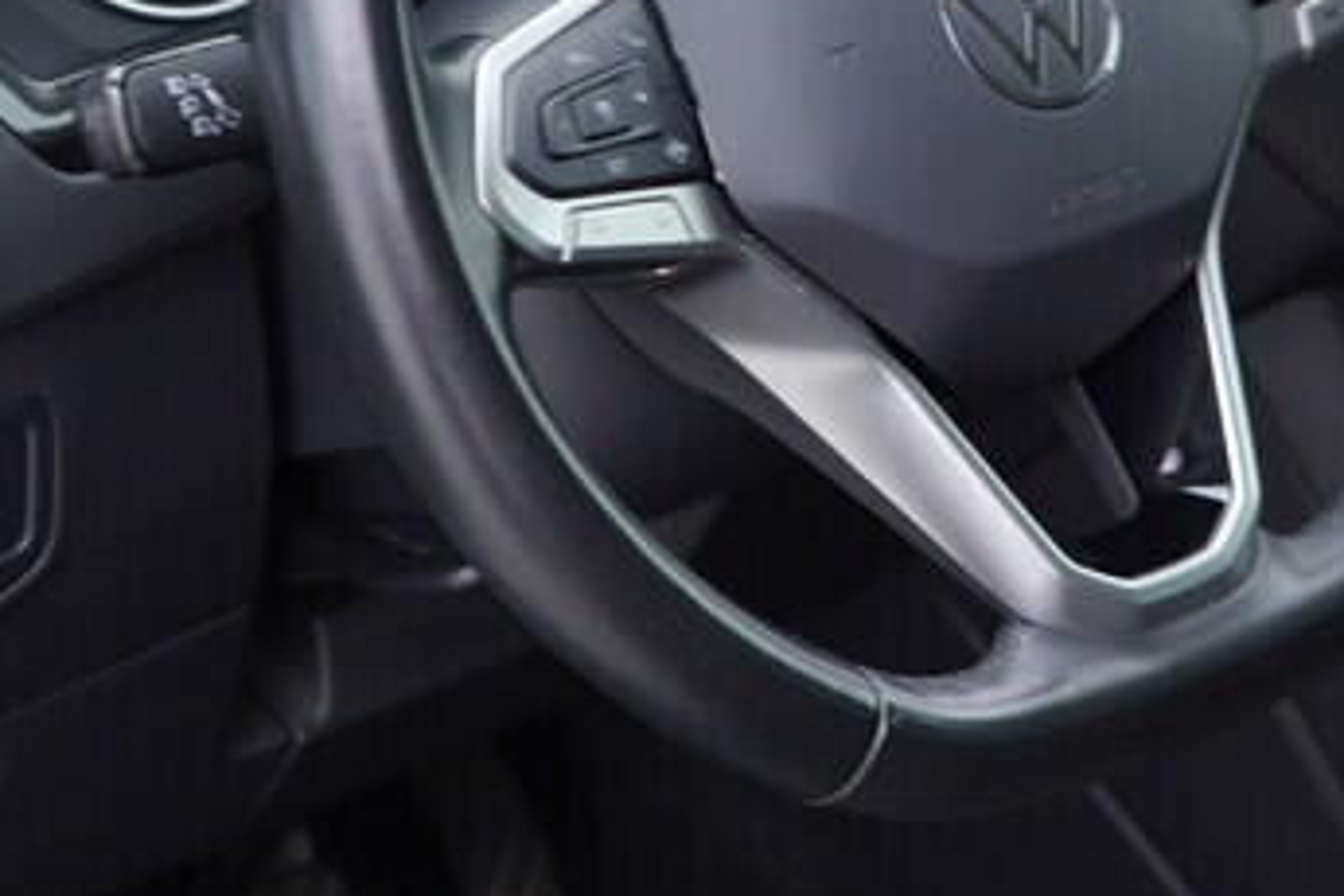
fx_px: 3994
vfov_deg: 12.7
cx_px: 803
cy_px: 127
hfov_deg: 19.1
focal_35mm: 107
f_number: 2.8
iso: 125
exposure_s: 1/40
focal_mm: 24
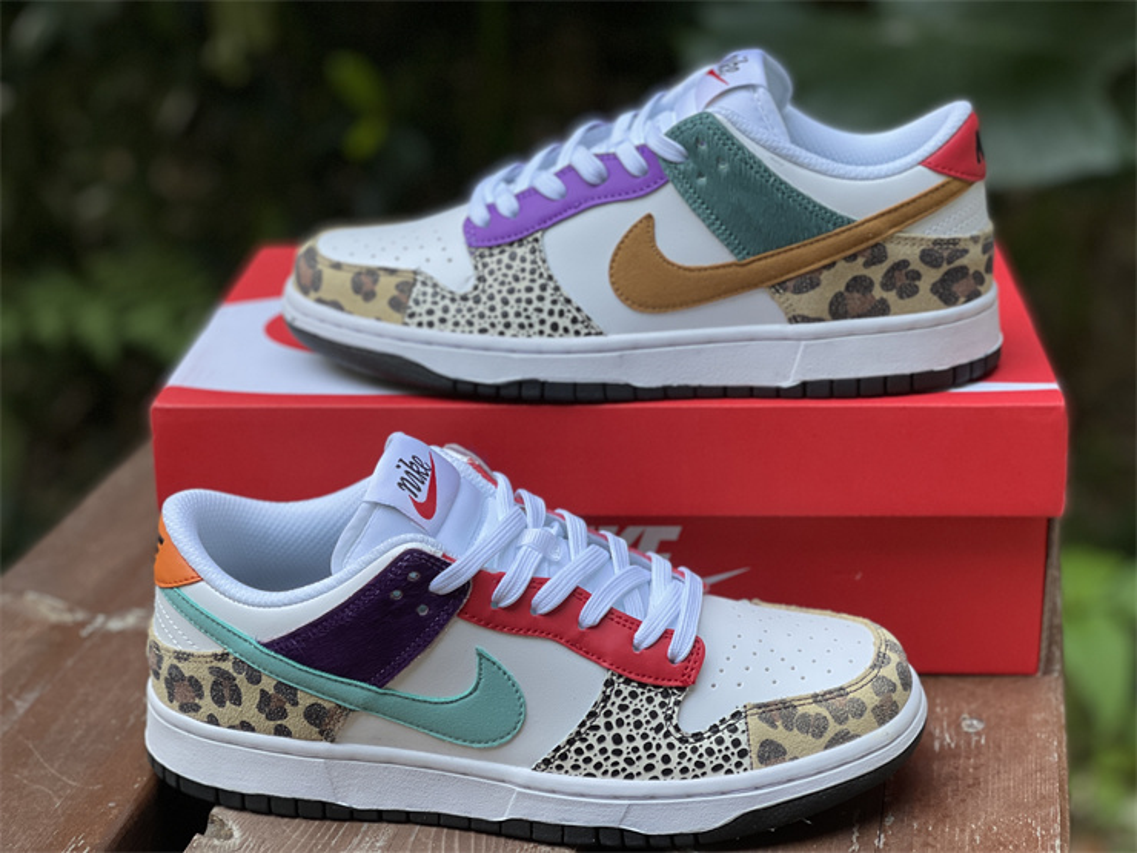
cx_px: 568
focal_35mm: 64
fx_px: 2102
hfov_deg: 30.3
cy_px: 426
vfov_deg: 22.9
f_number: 2.2
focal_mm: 7.5
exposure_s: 1/121
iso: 80
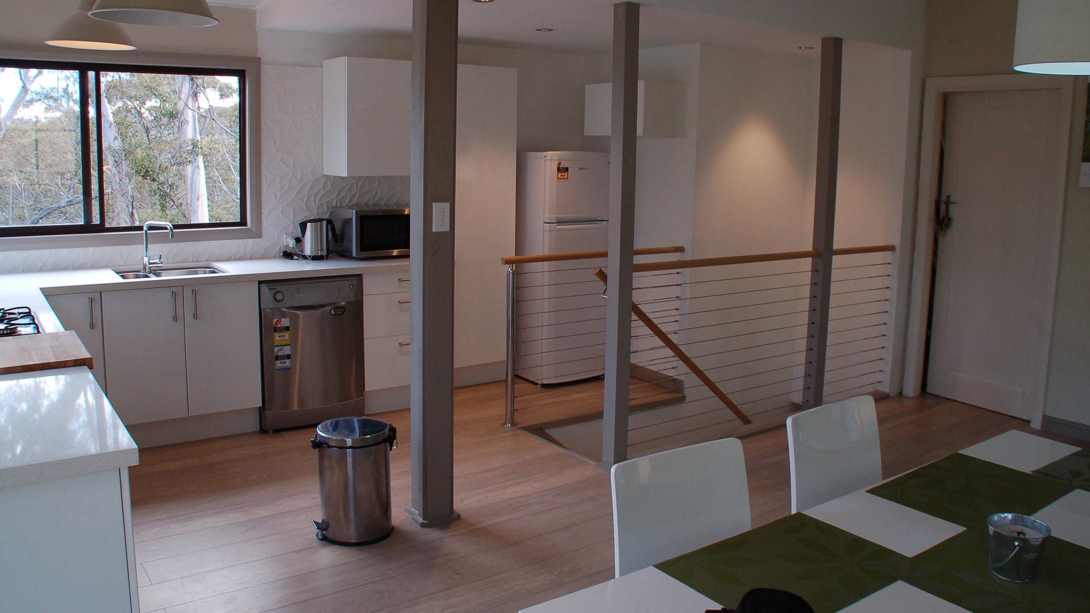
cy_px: 250
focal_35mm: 29
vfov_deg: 40.0
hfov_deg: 66.1
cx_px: 546
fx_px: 838
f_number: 6.7
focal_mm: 18
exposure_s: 1/30
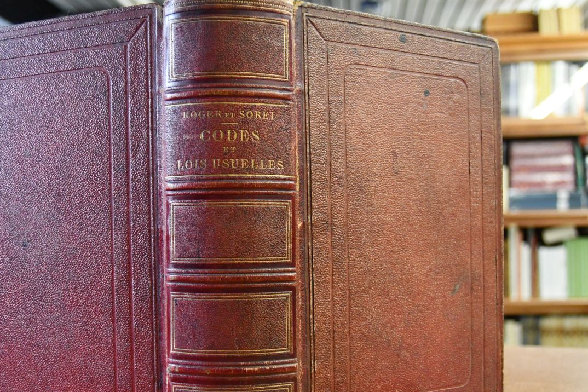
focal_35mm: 43
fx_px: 702
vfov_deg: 31.1
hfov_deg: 45.3
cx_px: 243
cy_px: 245
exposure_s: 1/125
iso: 2800
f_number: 3.5
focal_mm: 22
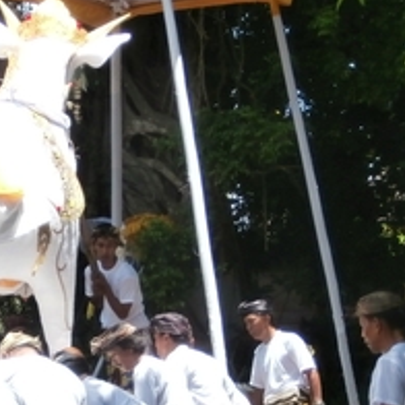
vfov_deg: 13.7
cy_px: 295
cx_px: 52
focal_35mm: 127
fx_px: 1681
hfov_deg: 13.6
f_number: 4.2
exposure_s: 1/250
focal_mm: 8.29
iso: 100
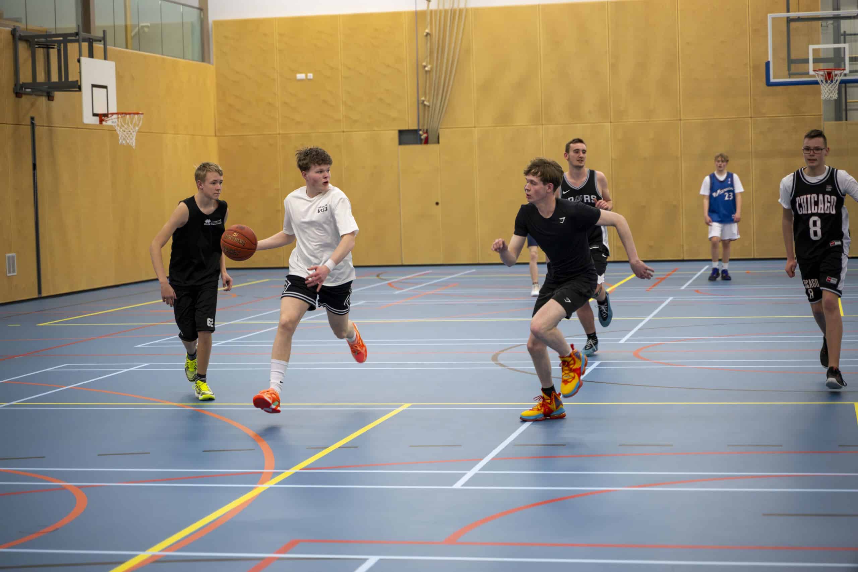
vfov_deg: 18.2
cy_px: 286
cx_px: 429
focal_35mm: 75
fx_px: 1787
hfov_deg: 27.0
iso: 1800
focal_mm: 75
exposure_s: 1/400
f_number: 2.8
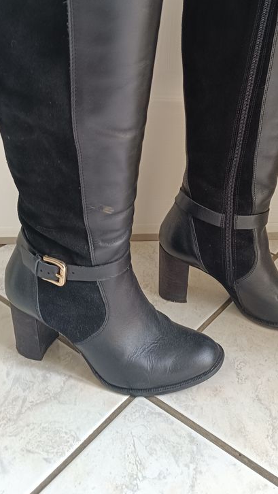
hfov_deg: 32.7
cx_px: 175
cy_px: 165
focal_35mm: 36
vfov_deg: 54.2
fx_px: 471
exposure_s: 1/50.1
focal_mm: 5.59
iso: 454
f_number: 1.88
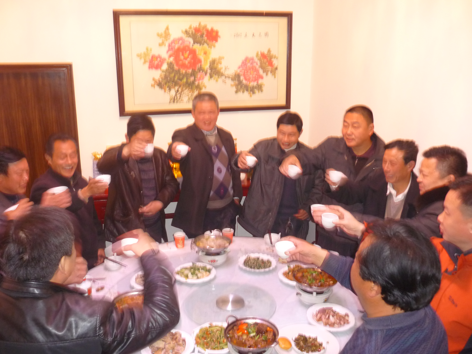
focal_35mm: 33
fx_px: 450
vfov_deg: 42.9
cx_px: 236
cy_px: 177
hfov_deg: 55.4
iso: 320
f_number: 2.8
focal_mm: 5.5
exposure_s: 1/8
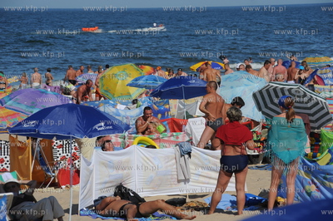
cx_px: 166
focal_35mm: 200
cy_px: 110
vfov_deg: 6.9
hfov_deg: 10.3
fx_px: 1848
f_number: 11
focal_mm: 200
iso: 200
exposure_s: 1/200
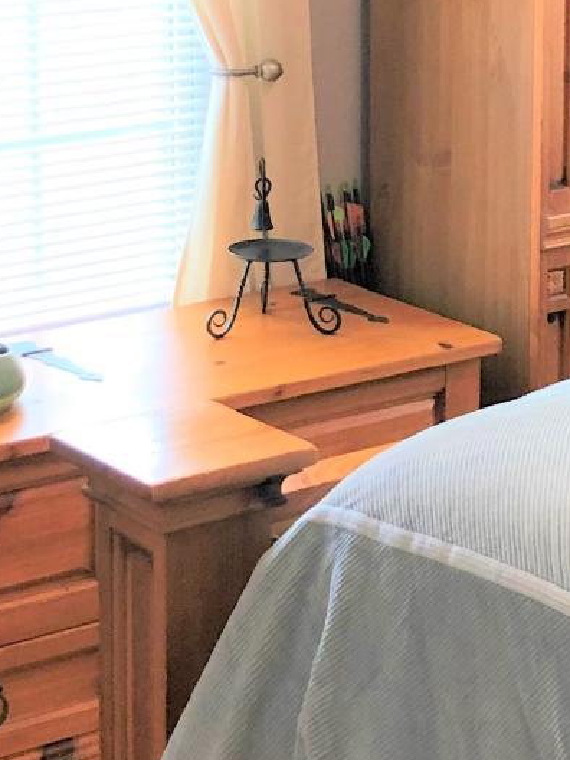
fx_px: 2327
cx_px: 425
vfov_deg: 18.4
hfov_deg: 13.9
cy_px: 142
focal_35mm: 106
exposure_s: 1/15
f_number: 1.8
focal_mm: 3.99
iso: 40
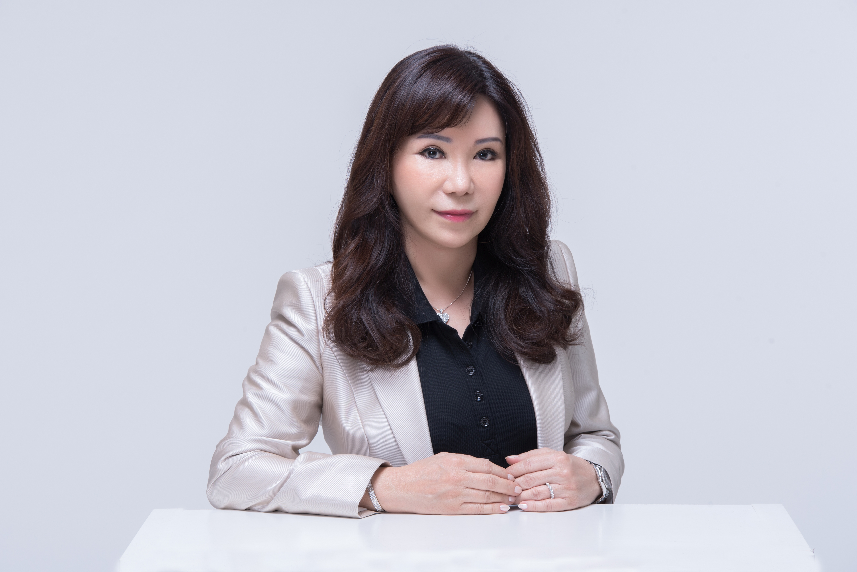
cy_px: 286
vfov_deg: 10.2
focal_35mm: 135
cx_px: 428
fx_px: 3215
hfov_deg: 15.2
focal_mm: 135
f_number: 13
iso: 100
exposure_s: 1/100
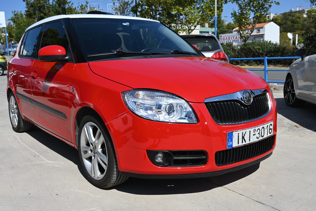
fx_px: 307
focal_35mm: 35
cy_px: 106
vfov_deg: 37.9
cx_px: 158
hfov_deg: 54.4
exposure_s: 1/400
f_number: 8
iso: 100
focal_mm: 35
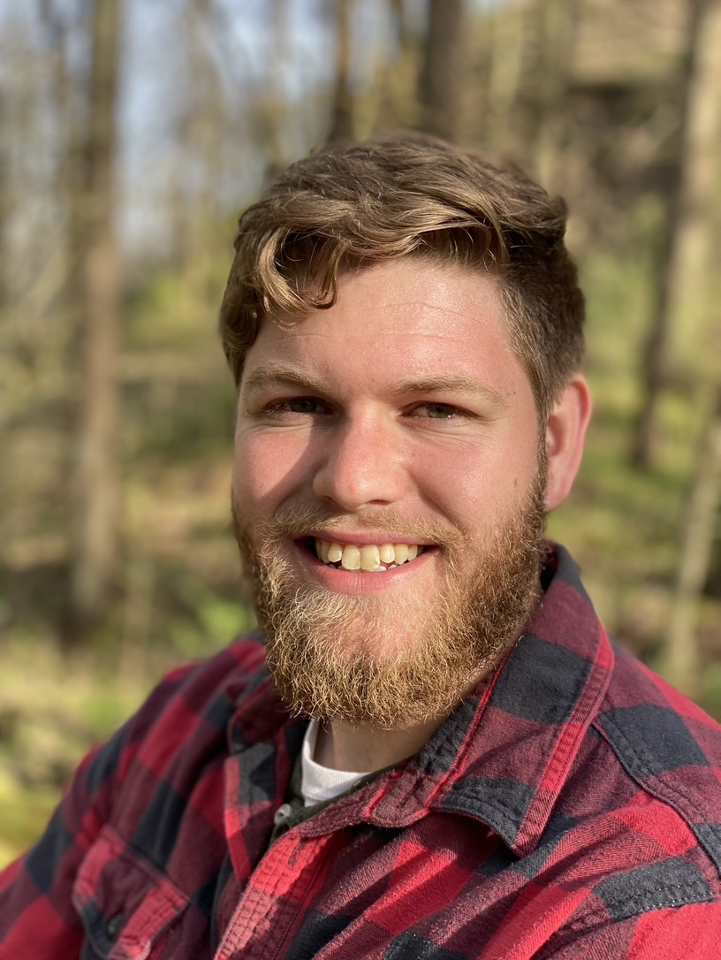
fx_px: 1442
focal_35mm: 52
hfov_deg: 28.1
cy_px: 480
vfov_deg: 36.8
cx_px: 360
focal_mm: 6
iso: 20
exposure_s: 1/226
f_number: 2
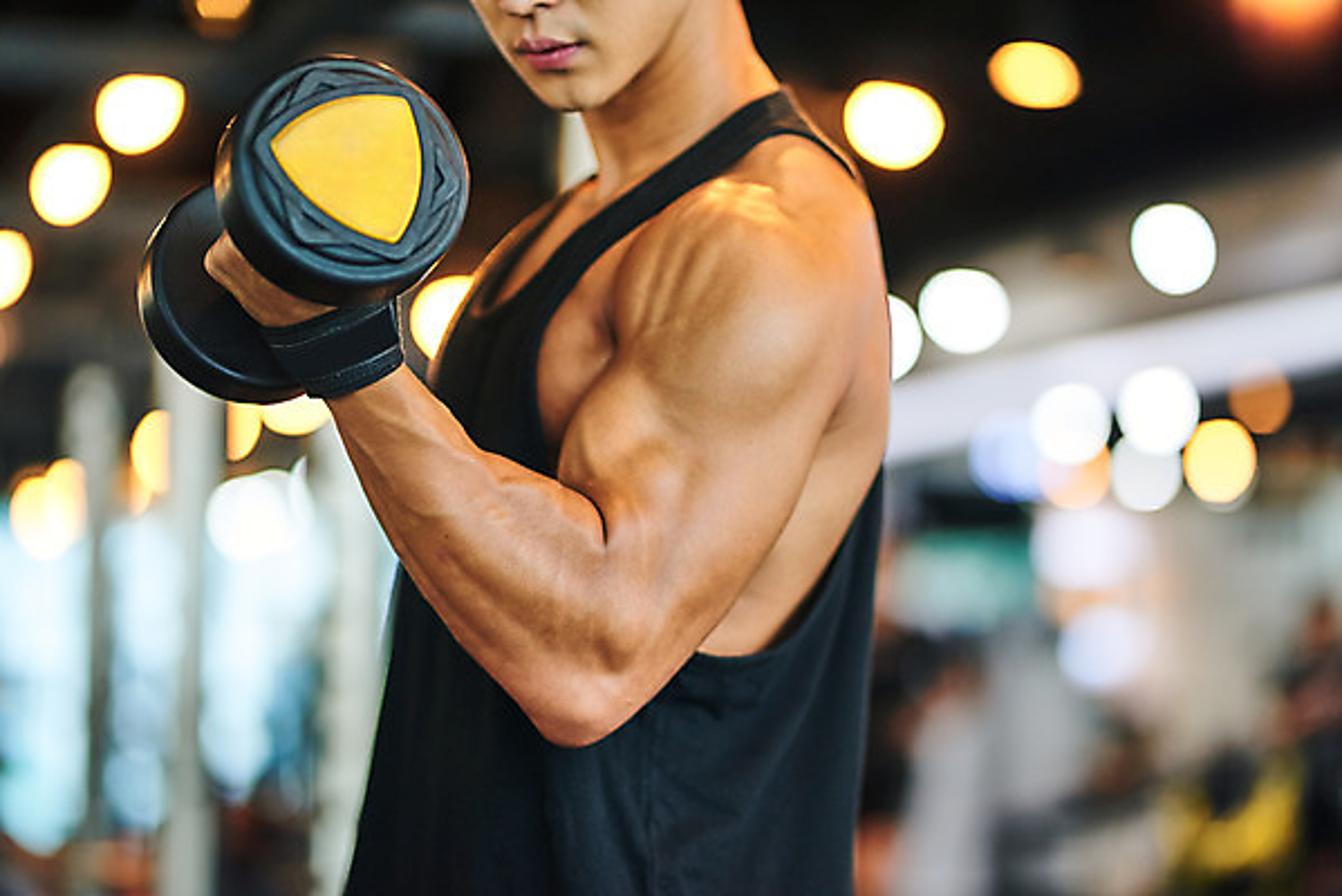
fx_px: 3170
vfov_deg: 16.1
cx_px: 671
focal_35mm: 85
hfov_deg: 23.9
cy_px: 448
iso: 800
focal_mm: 85
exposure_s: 1/640
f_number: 1.6
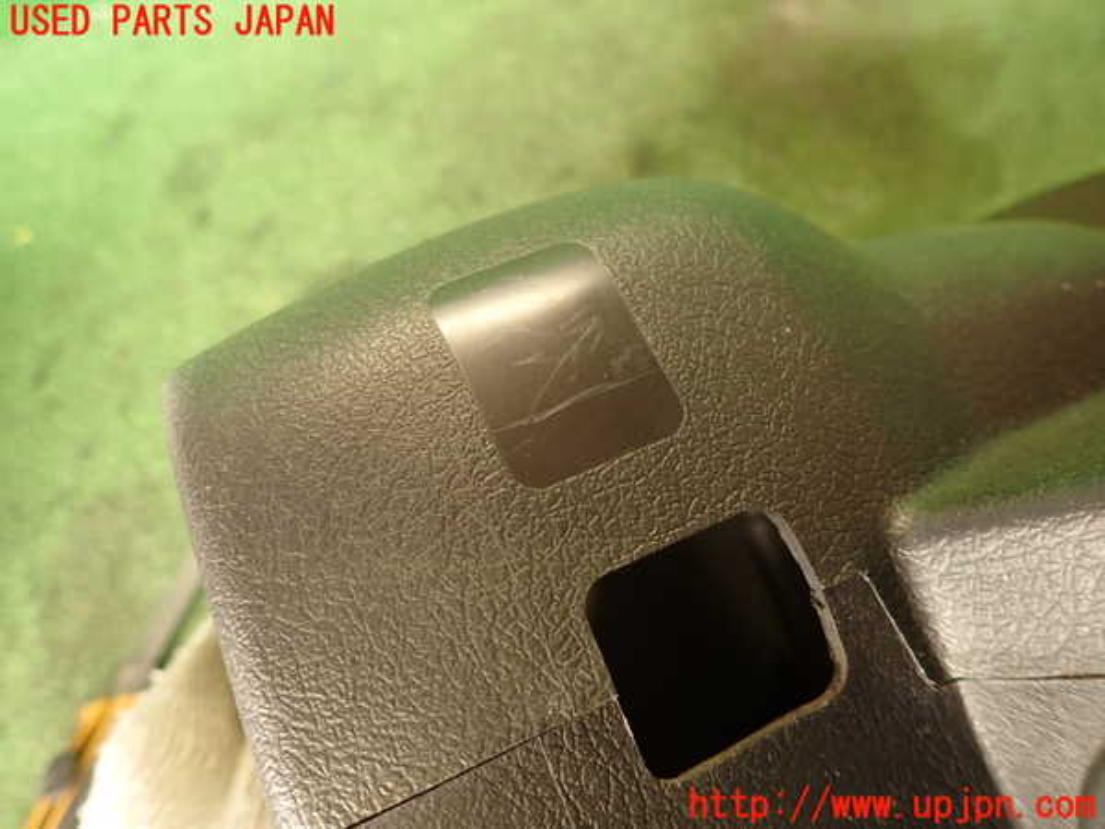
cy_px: 414
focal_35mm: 25
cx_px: 552
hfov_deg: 69.4
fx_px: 798
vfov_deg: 54.9
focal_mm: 4.5
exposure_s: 1/40
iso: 200
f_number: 2
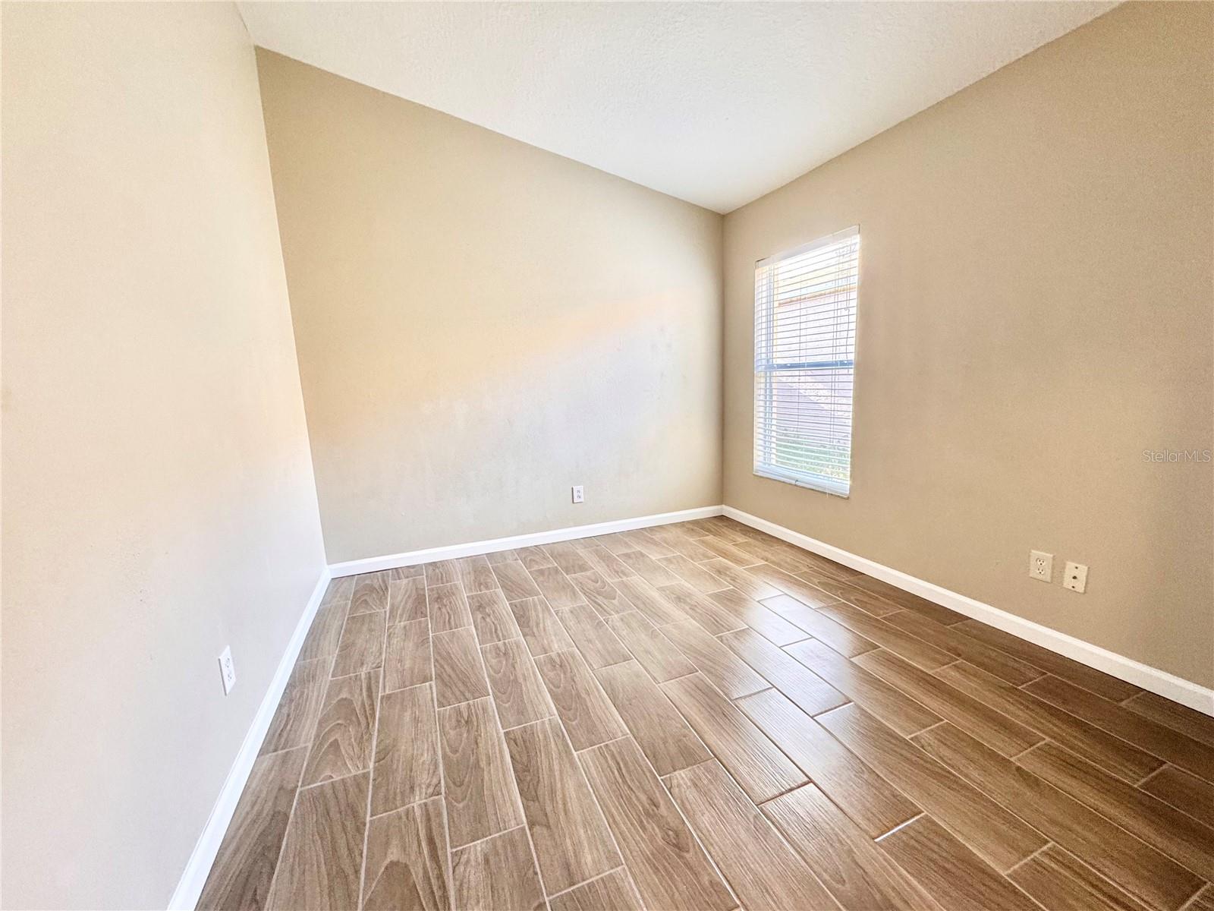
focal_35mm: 14
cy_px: 456
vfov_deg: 85.7
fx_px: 491
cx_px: 607
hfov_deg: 102.1
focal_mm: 2.22
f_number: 2.2
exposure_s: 1/60
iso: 200
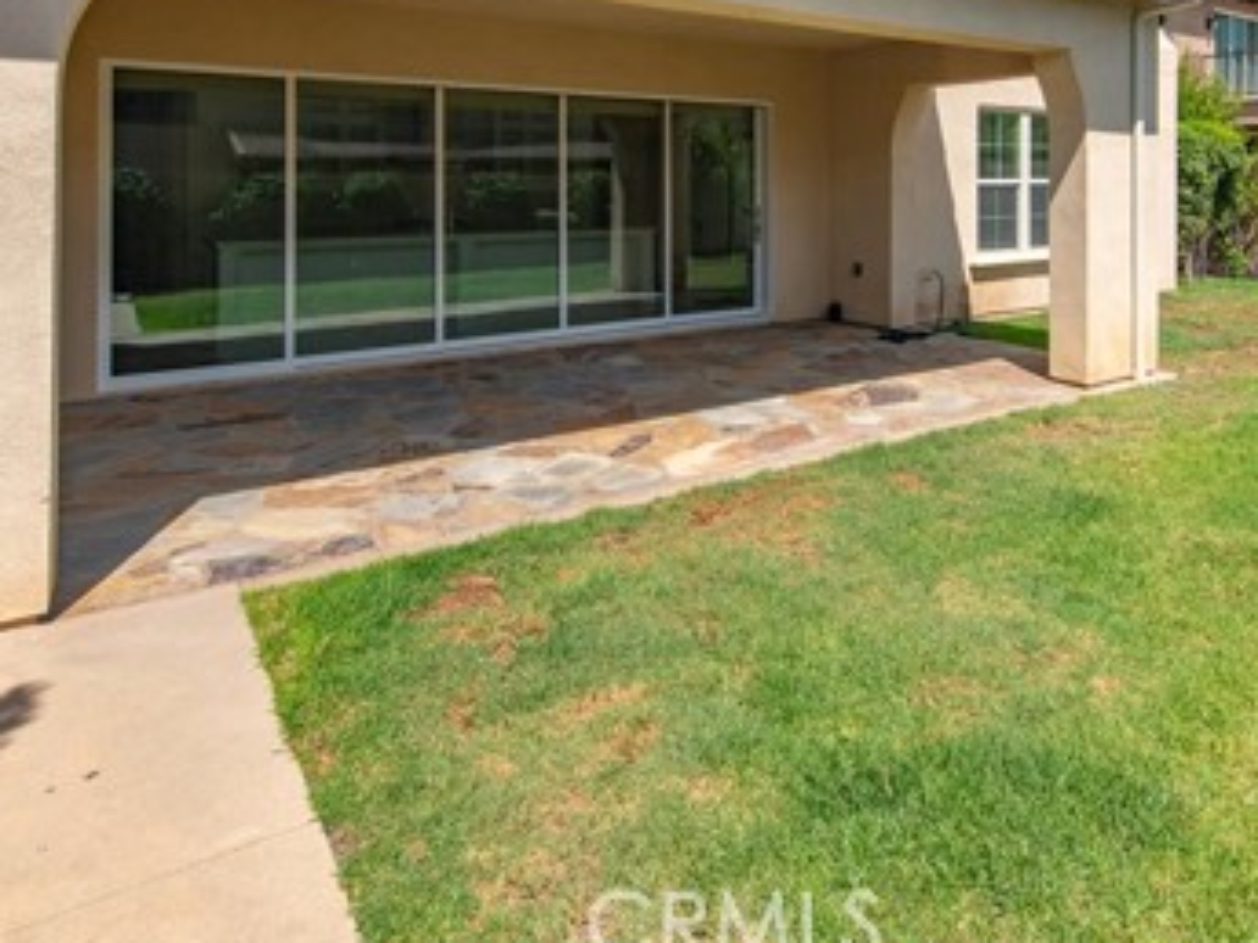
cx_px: 790
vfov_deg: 51.7
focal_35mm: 25
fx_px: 909
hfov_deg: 68.3
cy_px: 197
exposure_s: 1/400
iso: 100
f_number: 7.1
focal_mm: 14
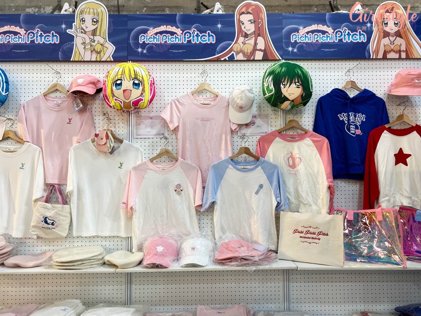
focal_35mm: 26
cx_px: 210
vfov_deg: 53.1
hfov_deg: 67.3
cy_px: 158
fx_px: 316
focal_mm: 5.7
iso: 125
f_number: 1.5
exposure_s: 1/120
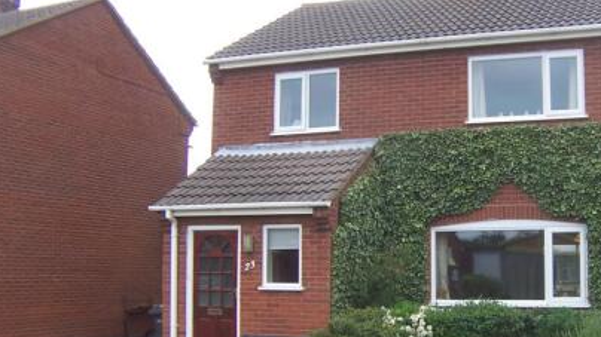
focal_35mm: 77
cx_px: 425
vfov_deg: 15.7
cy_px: 201
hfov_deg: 27.3
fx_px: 1227
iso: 80
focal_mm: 8.2
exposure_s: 1/125
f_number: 4
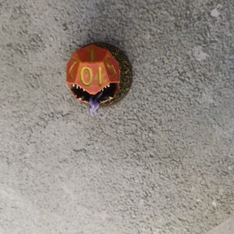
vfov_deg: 48.5
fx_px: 260
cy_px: 117
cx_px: 118
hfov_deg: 48.4
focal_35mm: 34
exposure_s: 1/100
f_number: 3.1
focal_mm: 5
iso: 400
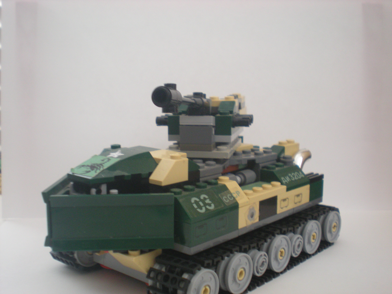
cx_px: 196
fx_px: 498
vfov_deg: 32.9
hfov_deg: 42.9
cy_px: 147
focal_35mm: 44
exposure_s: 1/11
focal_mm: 7.4
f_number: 3.5
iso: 200
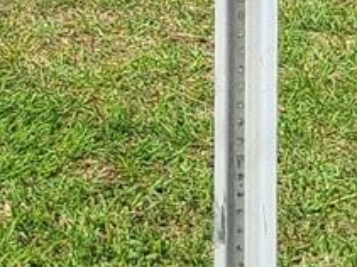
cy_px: -394
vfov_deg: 7.1
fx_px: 2031
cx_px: -2
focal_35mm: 197
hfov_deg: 10.0
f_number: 1.8
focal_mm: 5.4
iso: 40
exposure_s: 1/2151
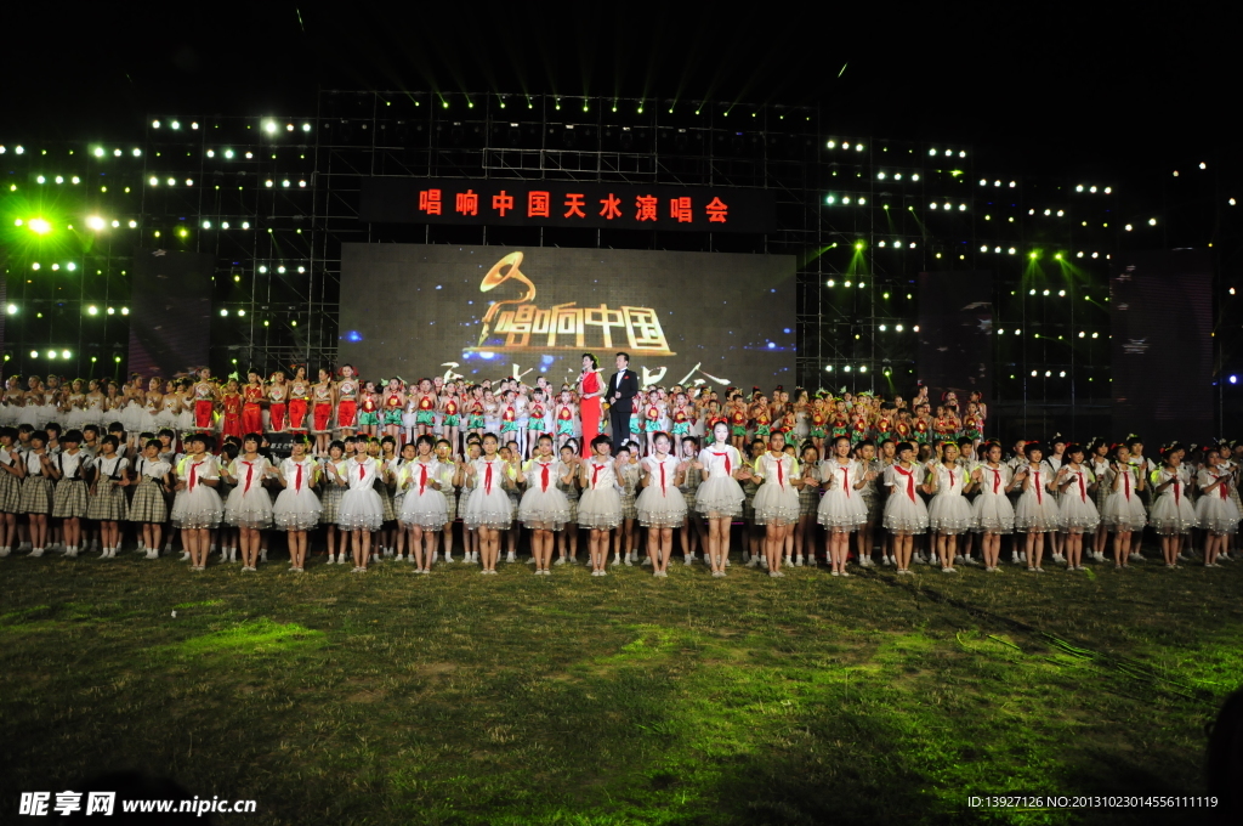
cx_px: 622
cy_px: 413
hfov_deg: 67.4
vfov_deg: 47.8
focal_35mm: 27
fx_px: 931
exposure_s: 1/400
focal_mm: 18
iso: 1250
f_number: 3.5
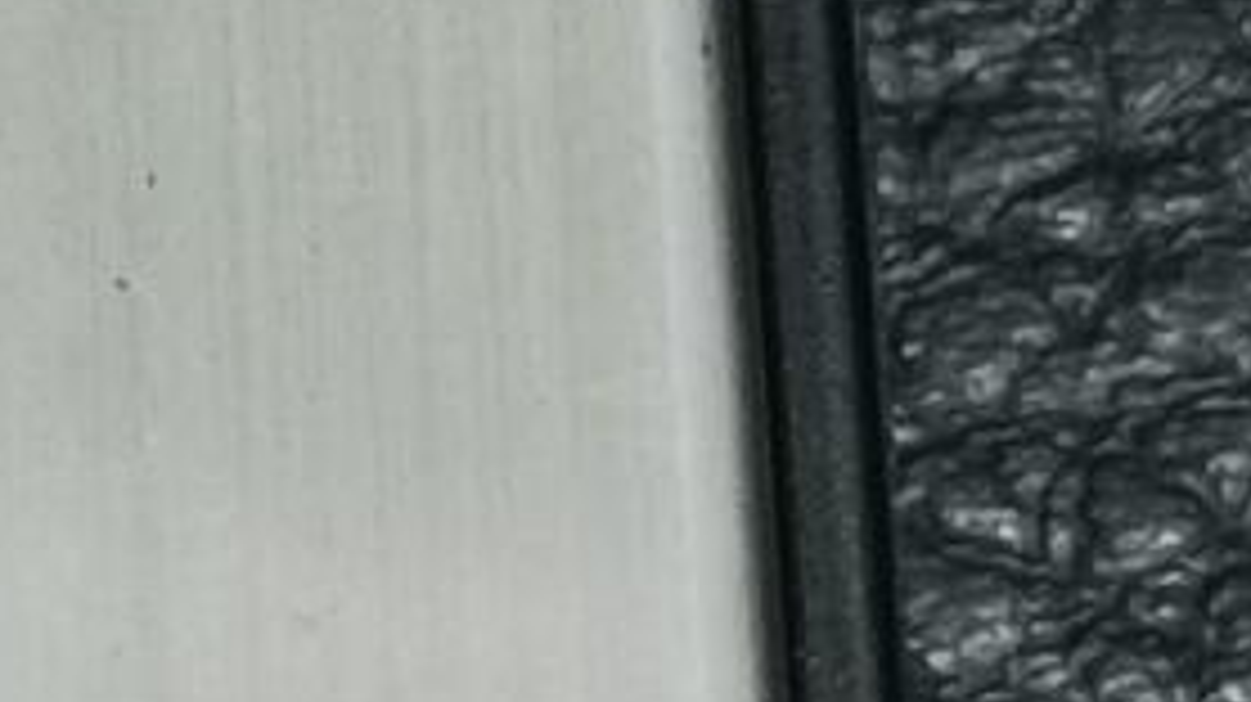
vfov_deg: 2.6
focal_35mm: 466
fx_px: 15449
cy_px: 171
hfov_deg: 4.5
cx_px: -1557
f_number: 1.9
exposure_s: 1/100
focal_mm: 6.67
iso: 160
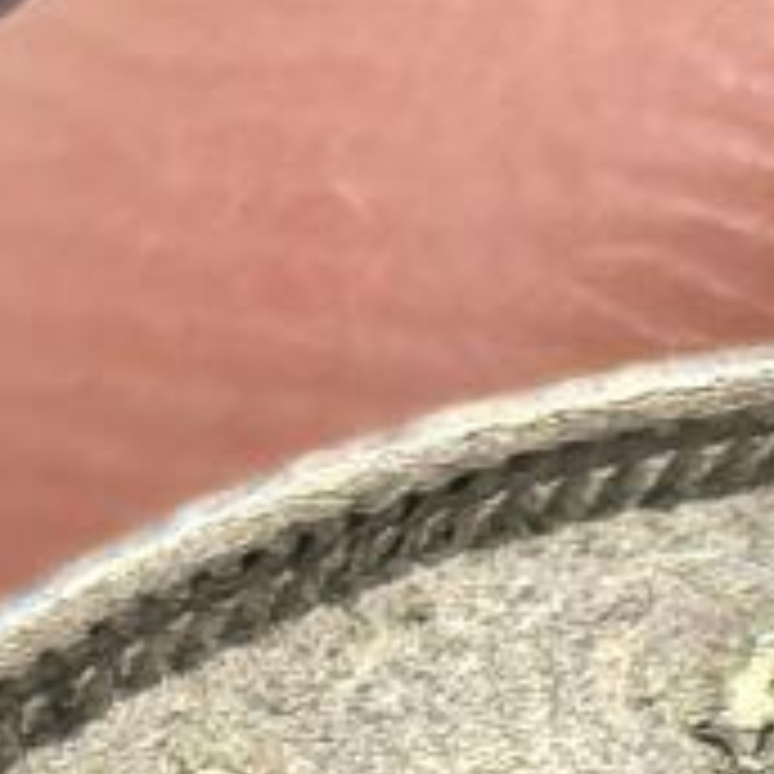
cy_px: 2376
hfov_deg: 3.5
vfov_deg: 3.4
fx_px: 12623
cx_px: 1269
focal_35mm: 499
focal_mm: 6.98
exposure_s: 1/100
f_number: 2
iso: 320
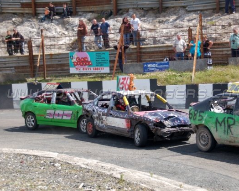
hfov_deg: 24.1
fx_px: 559
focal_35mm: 79
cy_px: 95
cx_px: 134
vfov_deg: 19.4
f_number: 5
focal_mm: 46
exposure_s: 1/1000
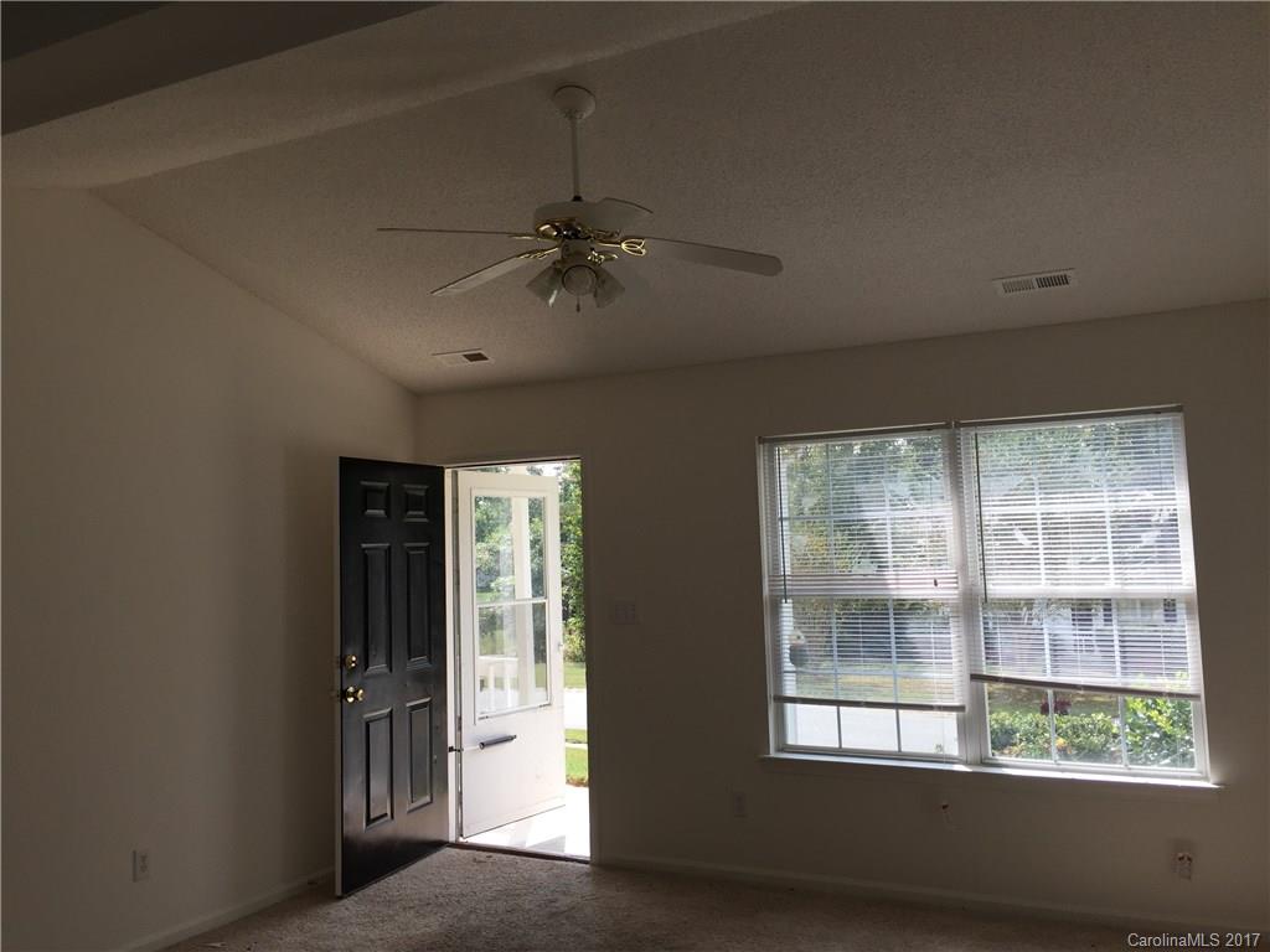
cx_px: 635
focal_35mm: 29
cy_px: 476
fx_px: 1064
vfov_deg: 48.2
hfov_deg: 61.7
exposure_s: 1/565
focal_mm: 4.15
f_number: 2.2
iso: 32
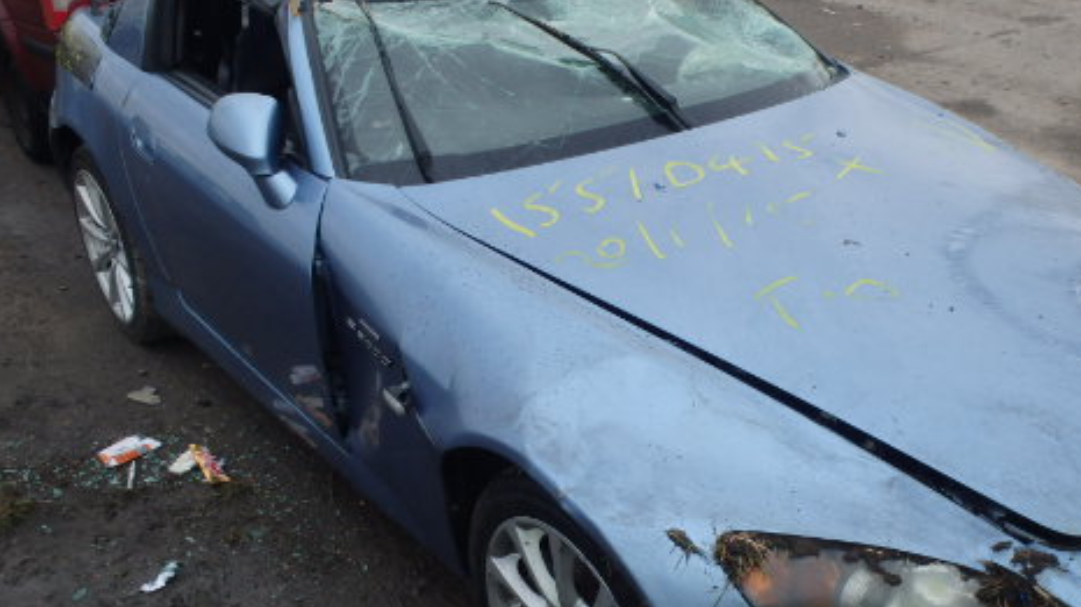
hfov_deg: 48.0
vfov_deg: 28.2
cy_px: 370
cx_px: 667
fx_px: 1203
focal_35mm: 42
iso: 125
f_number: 3.9
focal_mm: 5
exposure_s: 1/80
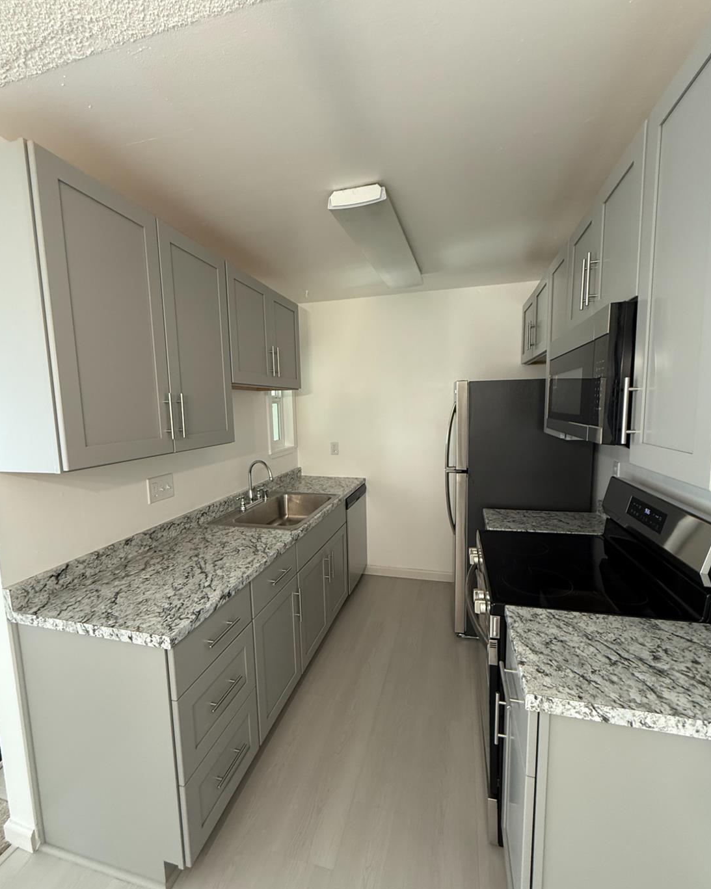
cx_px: 352
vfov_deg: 96.8
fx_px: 395
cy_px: 454
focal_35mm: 15
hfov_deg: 84.0
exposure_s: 1/60
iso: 250
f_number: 2.2
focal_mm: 2.22
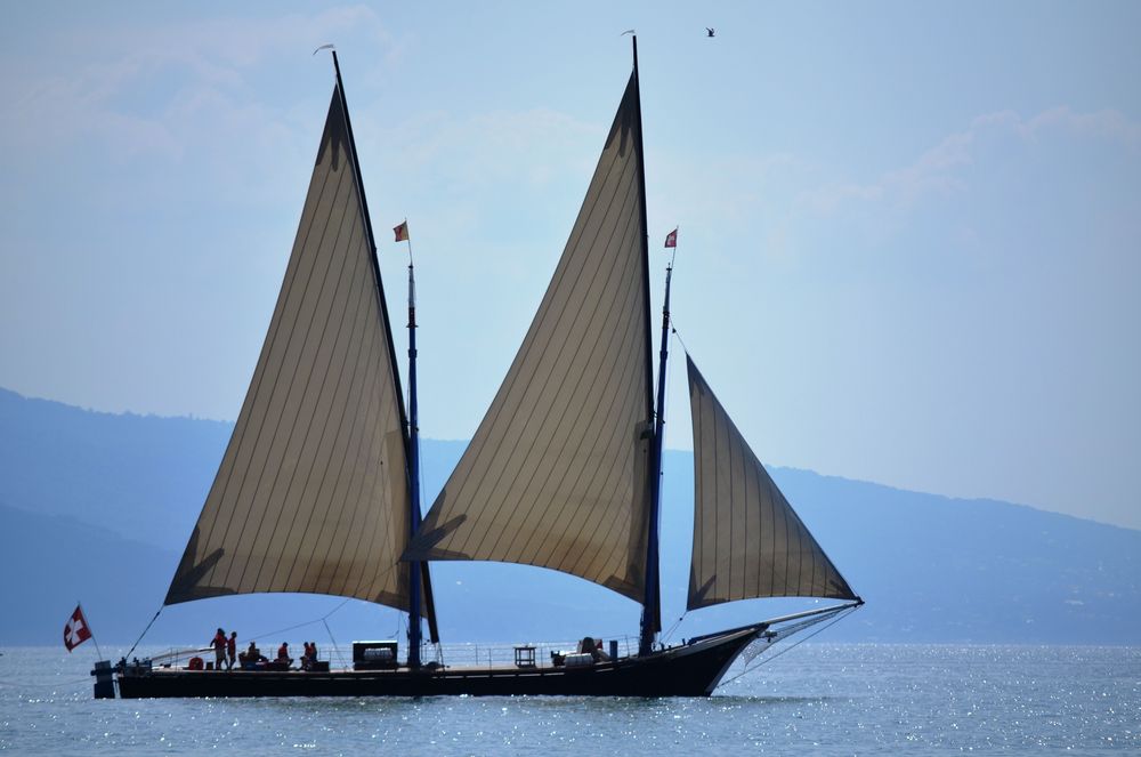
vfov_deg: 4.6
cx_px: 570
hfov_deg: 6.9
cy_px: 378
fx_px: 9492
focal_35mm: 300
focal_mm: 200
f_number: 6.3
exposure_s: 1/2500
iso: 200
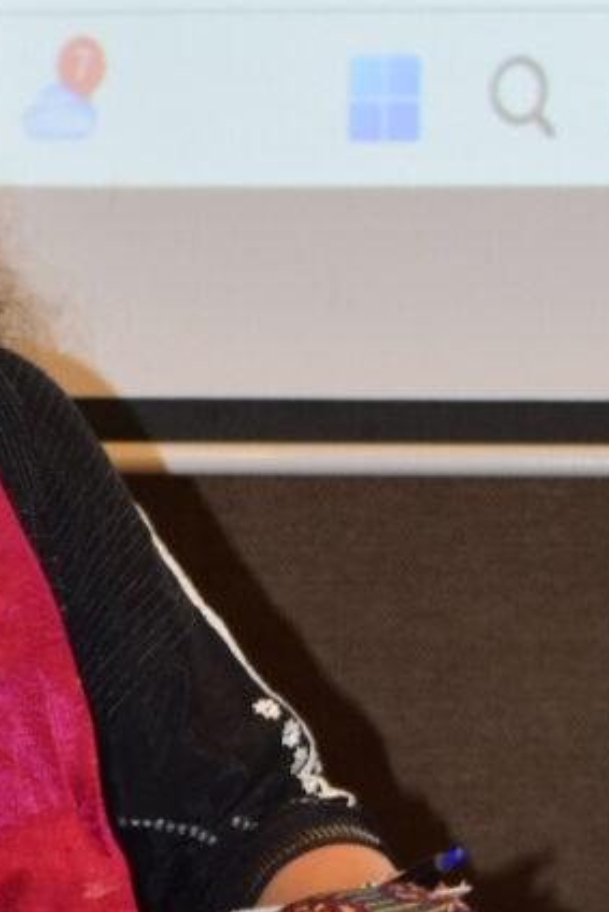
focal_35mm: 275
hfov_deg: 5.0
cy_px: 940
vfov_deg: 7.5
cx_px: 28
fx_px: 6972
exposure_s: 1/100
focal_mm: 48
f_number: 5.3
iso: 800
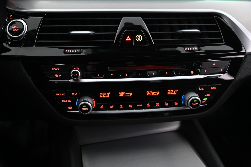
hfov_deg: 55.8
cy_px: 84
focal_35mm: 34
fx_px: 237
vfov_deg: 38.8
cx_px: 126
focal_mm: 34
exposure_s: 1/15
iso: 2000
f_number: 4
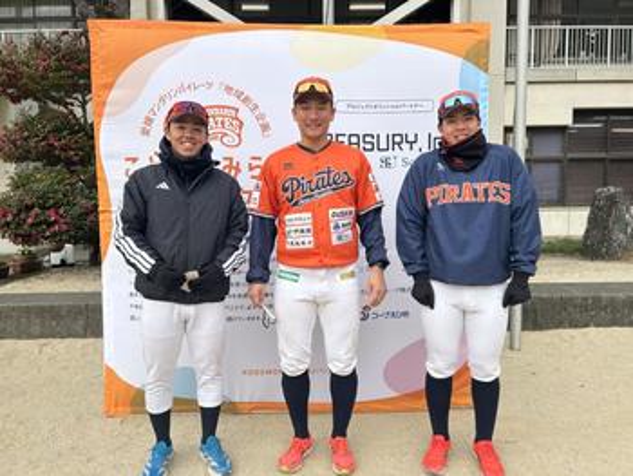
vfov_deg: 53.1
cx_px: 316
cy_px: 238
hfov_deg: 67.3
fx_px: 476
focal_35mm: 26
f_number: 1.5
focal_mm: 5.7
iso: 50
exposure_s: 1/1934
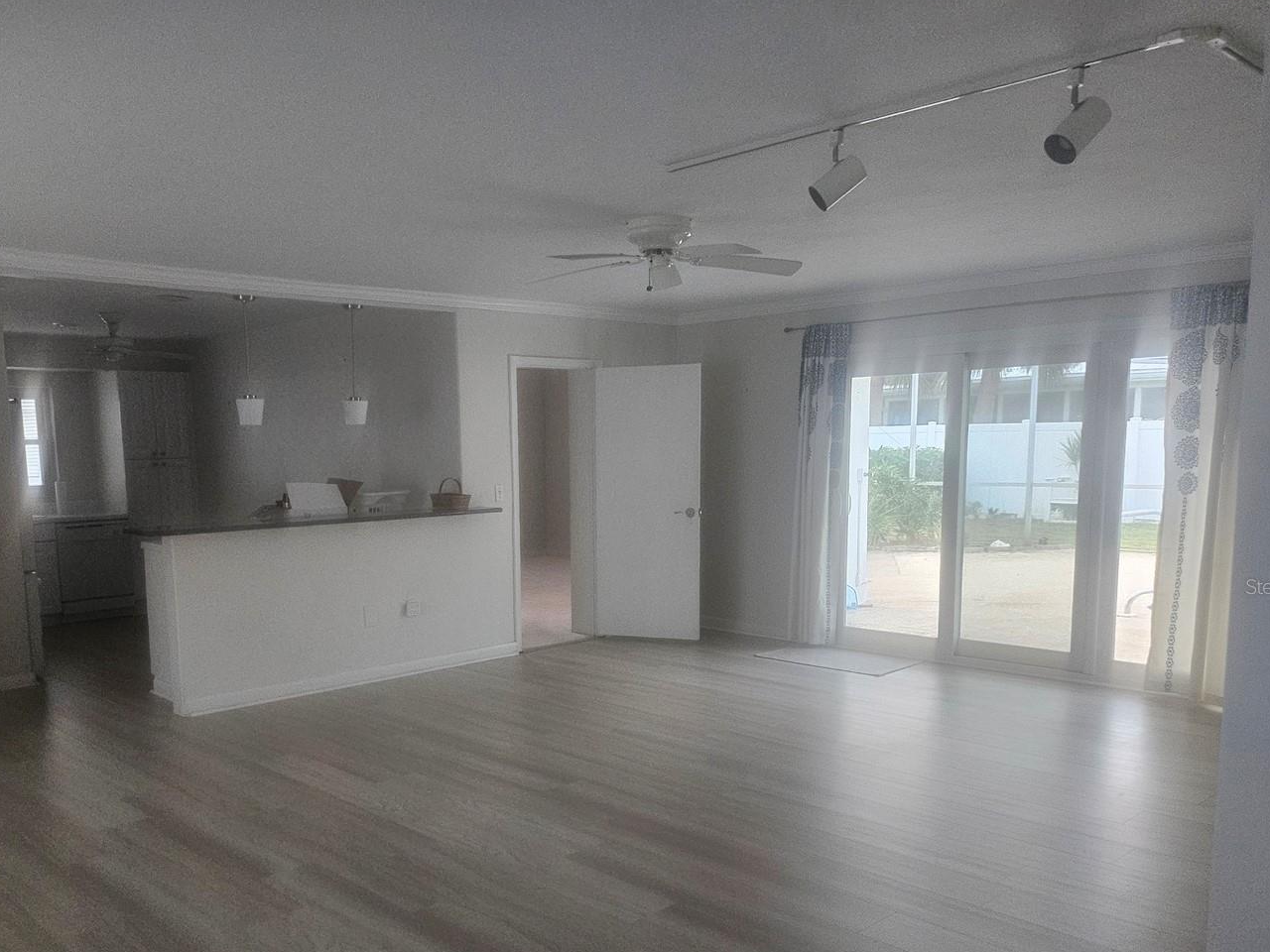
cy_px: 586
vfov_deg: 46.4
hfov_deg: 59.7
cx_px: 546
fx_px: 1101
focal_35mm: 30
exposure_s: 1/120
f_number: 1.8
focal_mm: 5
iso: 500
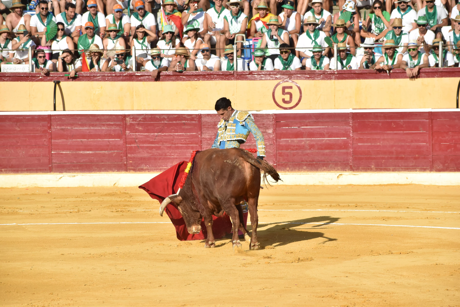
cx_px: 230
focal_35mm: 202
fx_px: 2587
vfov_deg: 6.8
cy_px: 154
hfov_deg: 10.2
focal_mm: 135
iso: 800
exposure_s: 1/3200
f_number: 7.1
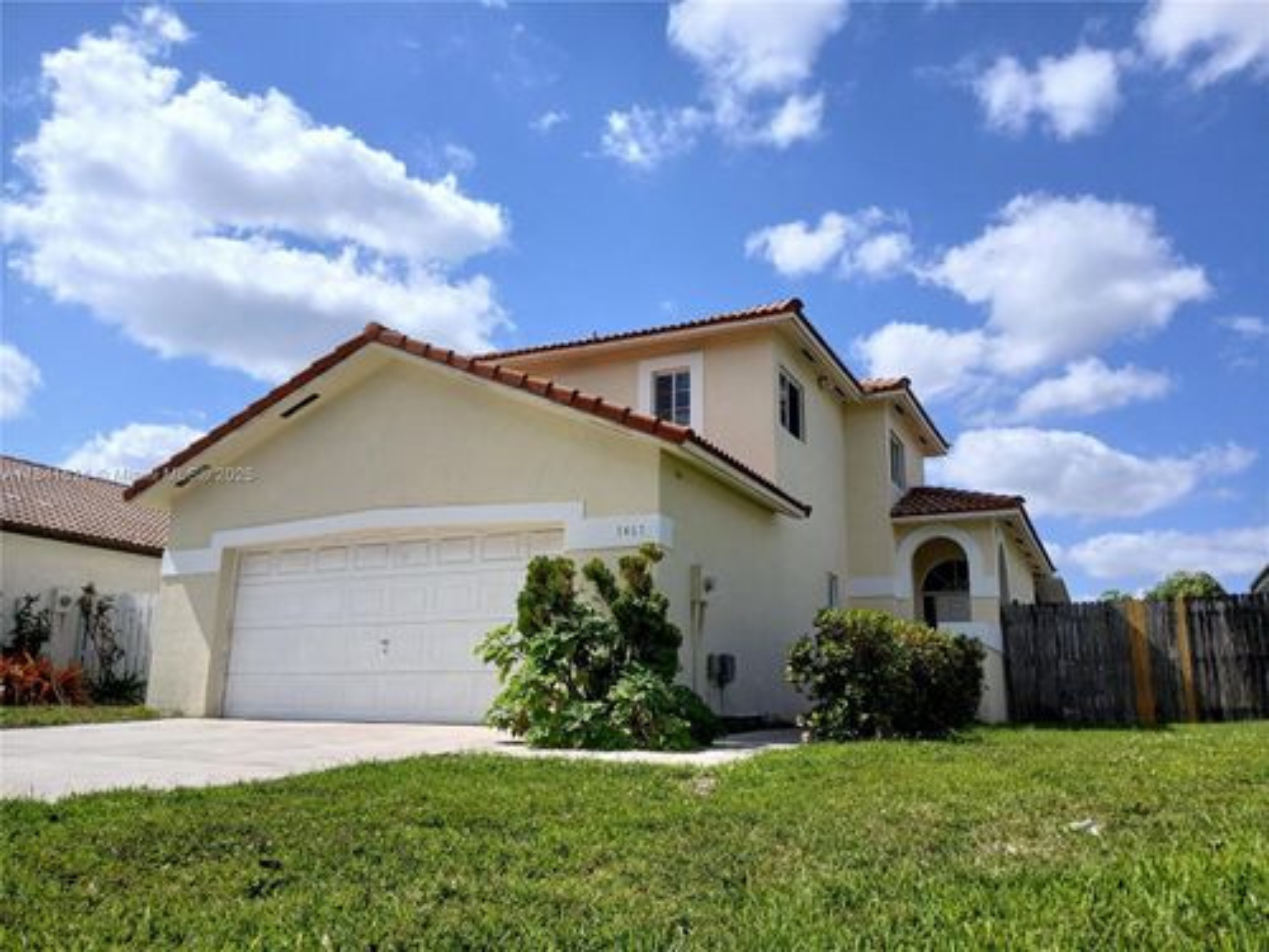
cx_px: 634
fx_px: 953
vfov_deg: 53.1
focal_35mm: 26
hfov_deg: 67.3
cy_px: 476
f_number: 1.8
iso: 20
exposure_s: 1/1052
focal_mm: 3.98
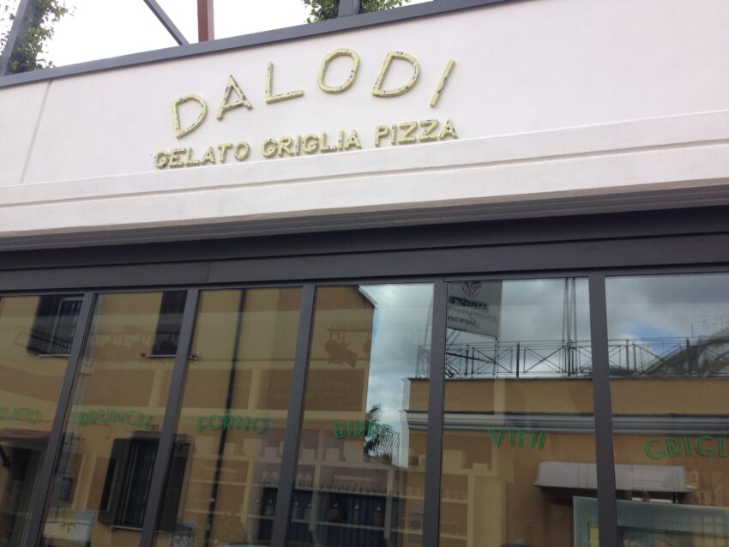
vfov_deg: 43.0
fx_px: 695
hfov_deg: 55.3
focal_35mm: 33
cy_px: 274
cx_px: 364
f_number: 2.4
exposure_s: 1/427
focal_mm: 4.12
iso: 50
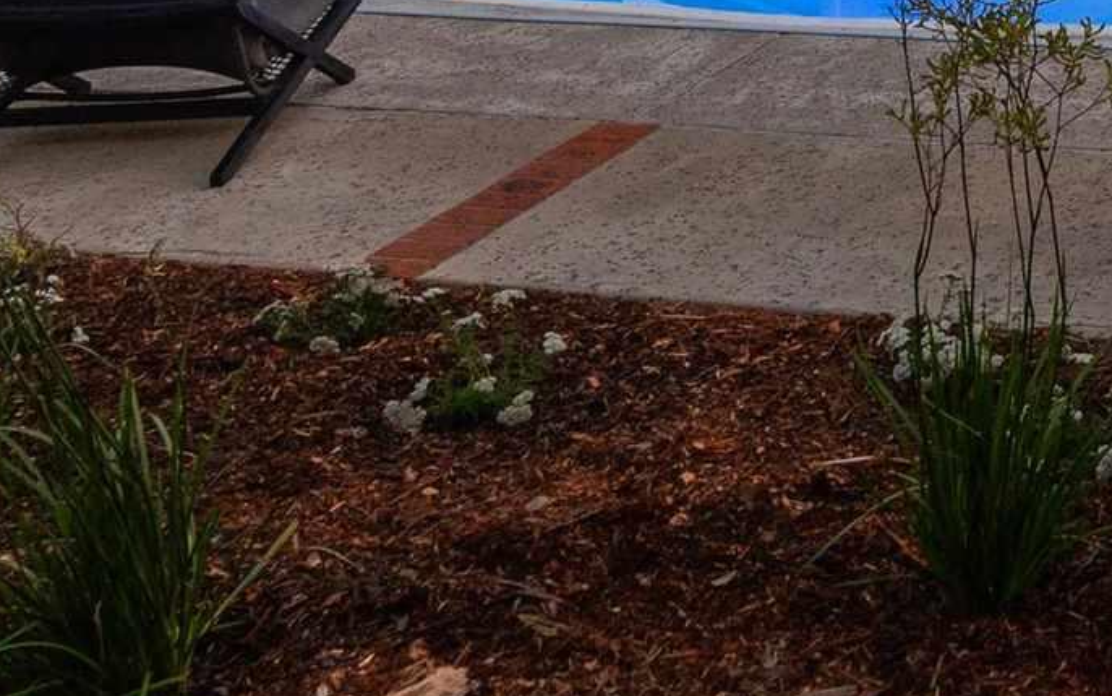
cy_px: -581
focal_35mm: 73
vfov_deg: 15.3
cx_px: 1464
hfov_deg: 24.5
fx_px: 2213
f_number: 4.5
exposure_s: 1/20
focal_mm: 16
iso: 800
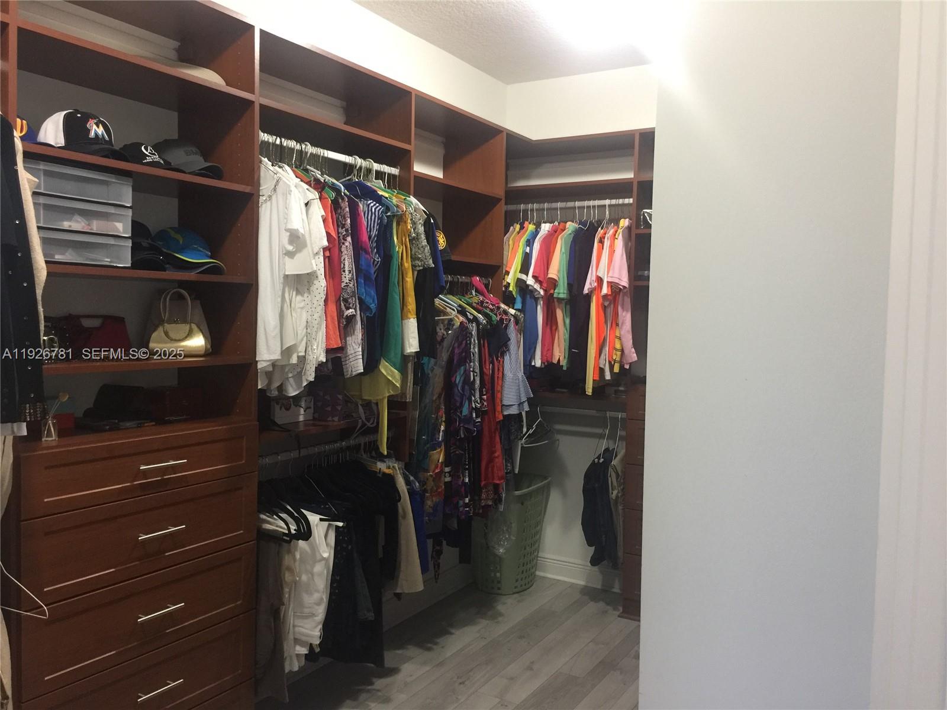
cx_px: 474
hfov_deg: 61.7
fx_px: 793
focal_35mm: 29
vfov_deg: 48.2
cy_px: 355
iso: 100
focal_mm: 4.15
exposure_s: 1/10
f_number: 2.2
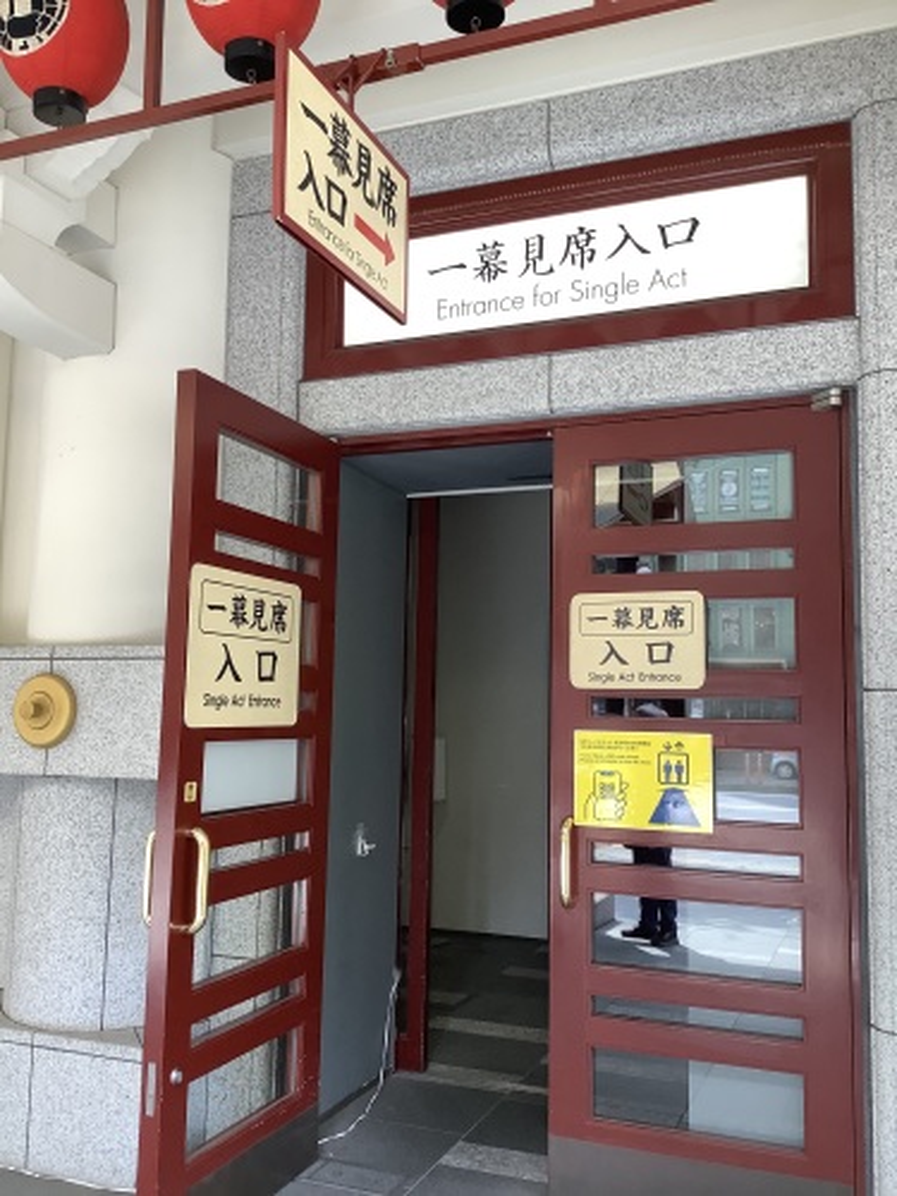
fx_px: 1071
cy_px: 598
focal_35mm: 31
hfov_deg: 45.4
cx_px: 448
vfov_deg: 58.4
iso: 80
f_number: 2.4
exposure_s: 1/120
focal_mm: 3.3
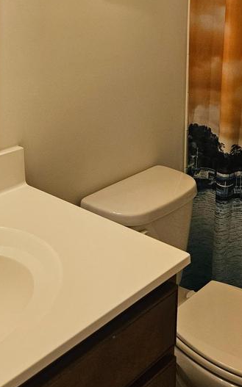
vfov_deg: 37.6
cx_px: 79
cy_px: 36
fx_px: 528
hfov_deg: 25.7
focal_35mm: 50
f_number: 1.8
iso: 320
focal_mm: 5.4
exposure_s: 1/120
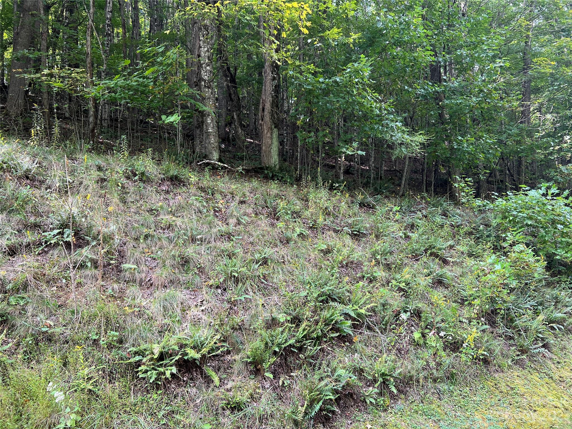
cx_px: 286
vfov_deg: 53.1
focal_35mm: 26
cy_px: 214
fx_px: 430
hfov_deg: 67.3
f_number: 1.5
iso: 64
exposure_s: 1/165
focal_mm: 5.7
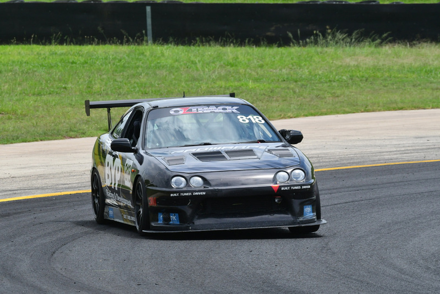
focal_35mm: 480
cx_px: 220
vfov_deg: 2.9
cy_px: 147
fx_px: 5868
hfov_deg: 4.3
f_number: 13
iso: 640
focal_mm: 320
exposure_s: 1/640
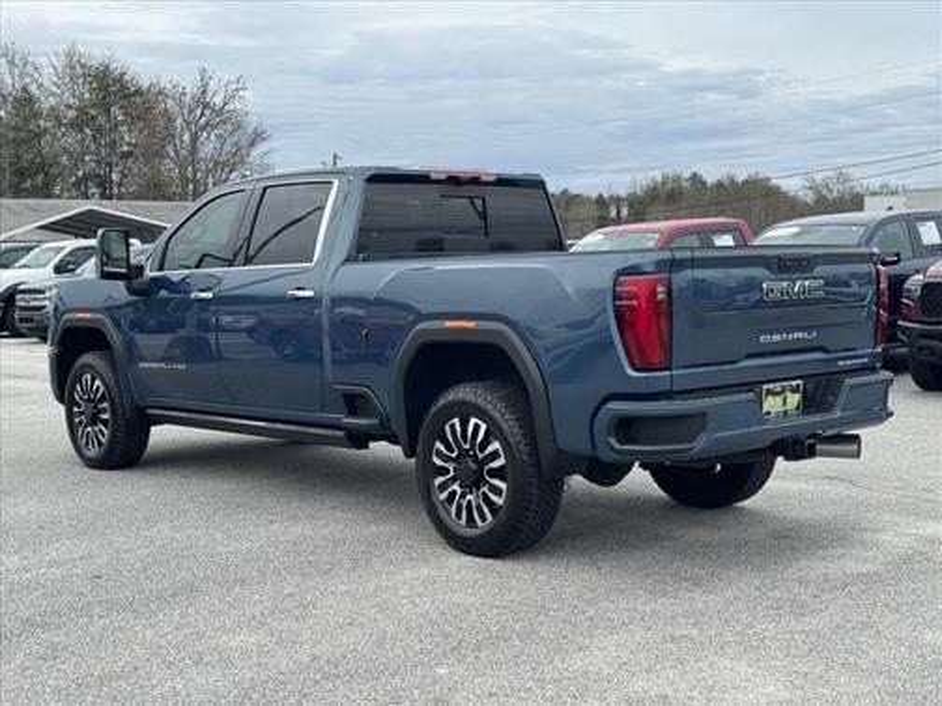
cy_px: 353
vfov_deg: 30.3
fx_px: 1306
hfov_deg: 39.7
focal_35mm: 48
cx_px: 471
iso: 64
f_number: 1.78
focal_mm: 6.76
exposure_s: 1/1172
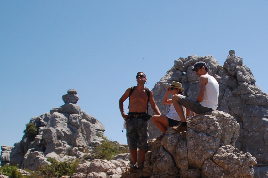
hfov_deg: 31.3
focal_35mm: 62
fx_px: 461
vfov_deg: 21.5
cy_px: 151
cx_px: 226
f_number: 3.5
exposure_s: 1/3000
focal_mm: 18
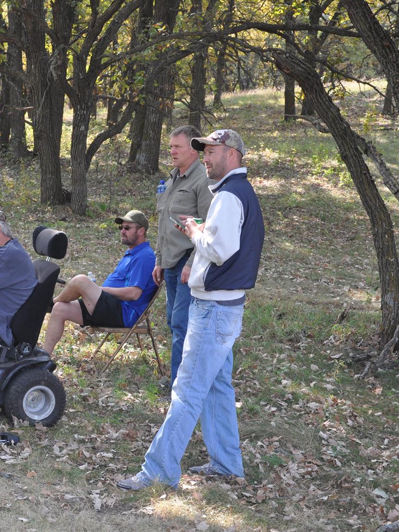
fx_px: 1179
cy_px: 265
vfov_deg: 25.4
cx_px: 43
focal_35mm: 77
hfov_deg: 18.9
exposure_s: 1/125
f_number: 5.6
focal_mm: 35
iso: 360
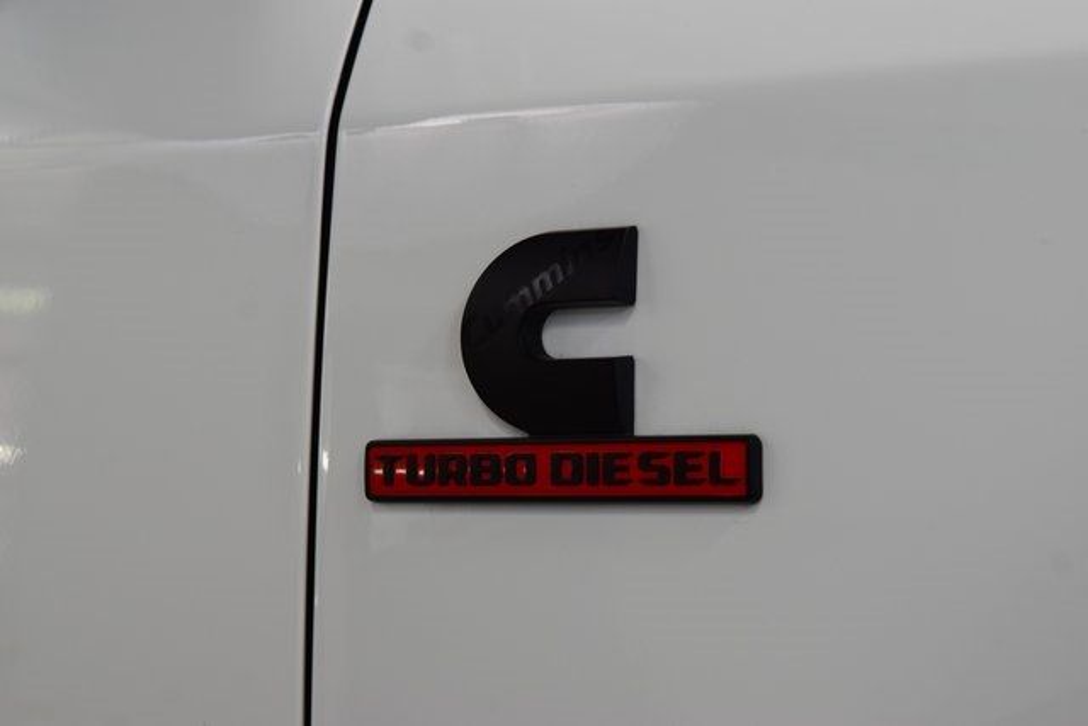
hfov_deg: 19.5
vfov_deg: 13.0
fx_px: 3174
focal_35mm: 105
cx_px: 544
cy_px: 363
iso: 560
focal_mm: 70
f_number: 7.1
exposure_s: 1/30
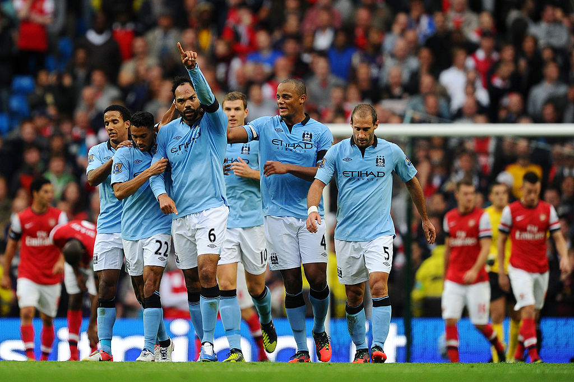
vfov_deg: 2.5
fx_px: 8762
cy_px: 191
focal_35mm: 550
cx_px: 287
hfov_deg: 3.8
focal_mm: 550
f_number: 4
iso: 1000
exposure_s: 1/500
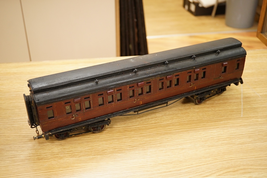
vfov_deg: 29.9
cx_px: 134
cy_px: 89
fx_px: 334
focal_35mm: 45
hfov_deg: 43.6
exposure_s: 1/160
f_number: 6.3
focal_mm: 30
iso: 2500
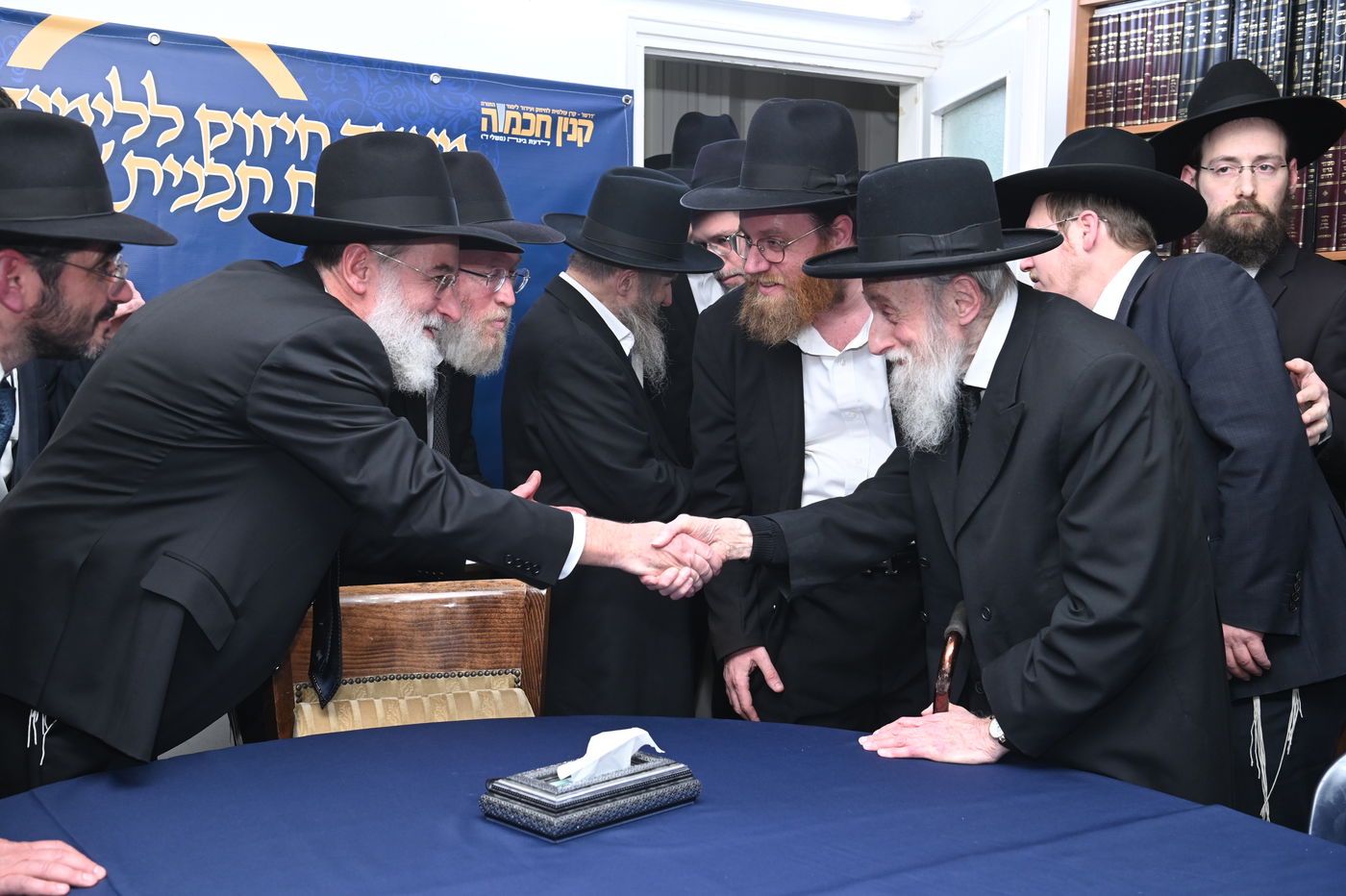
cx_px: 673
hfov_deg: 42.8
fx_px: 1719
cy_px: 448
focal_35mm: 46
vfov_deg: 29.2
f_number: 5.6
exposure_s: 1/125
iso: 1600
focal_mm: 46
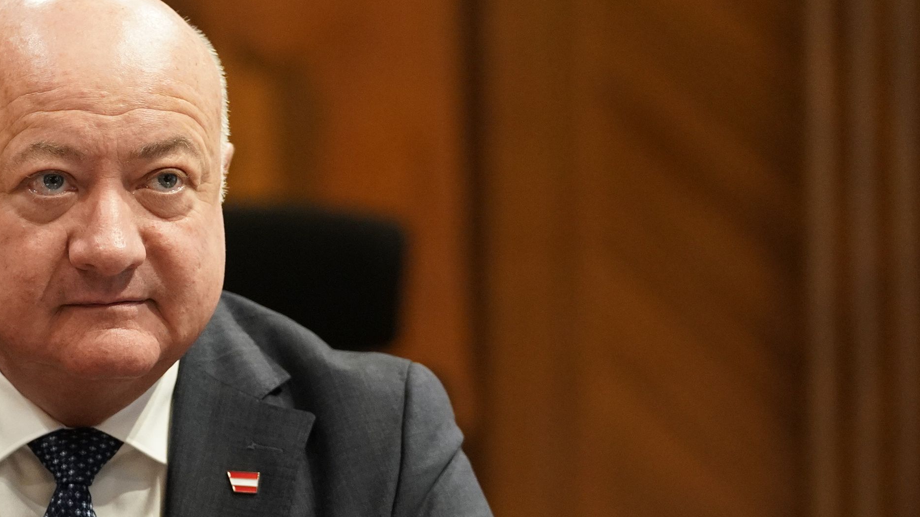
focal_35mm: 282
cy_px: 409
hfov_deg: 7.6
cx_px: 91
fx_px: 6879
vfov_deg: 4.3
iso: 5000
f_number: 2.8
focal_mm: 126
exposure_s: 1/320
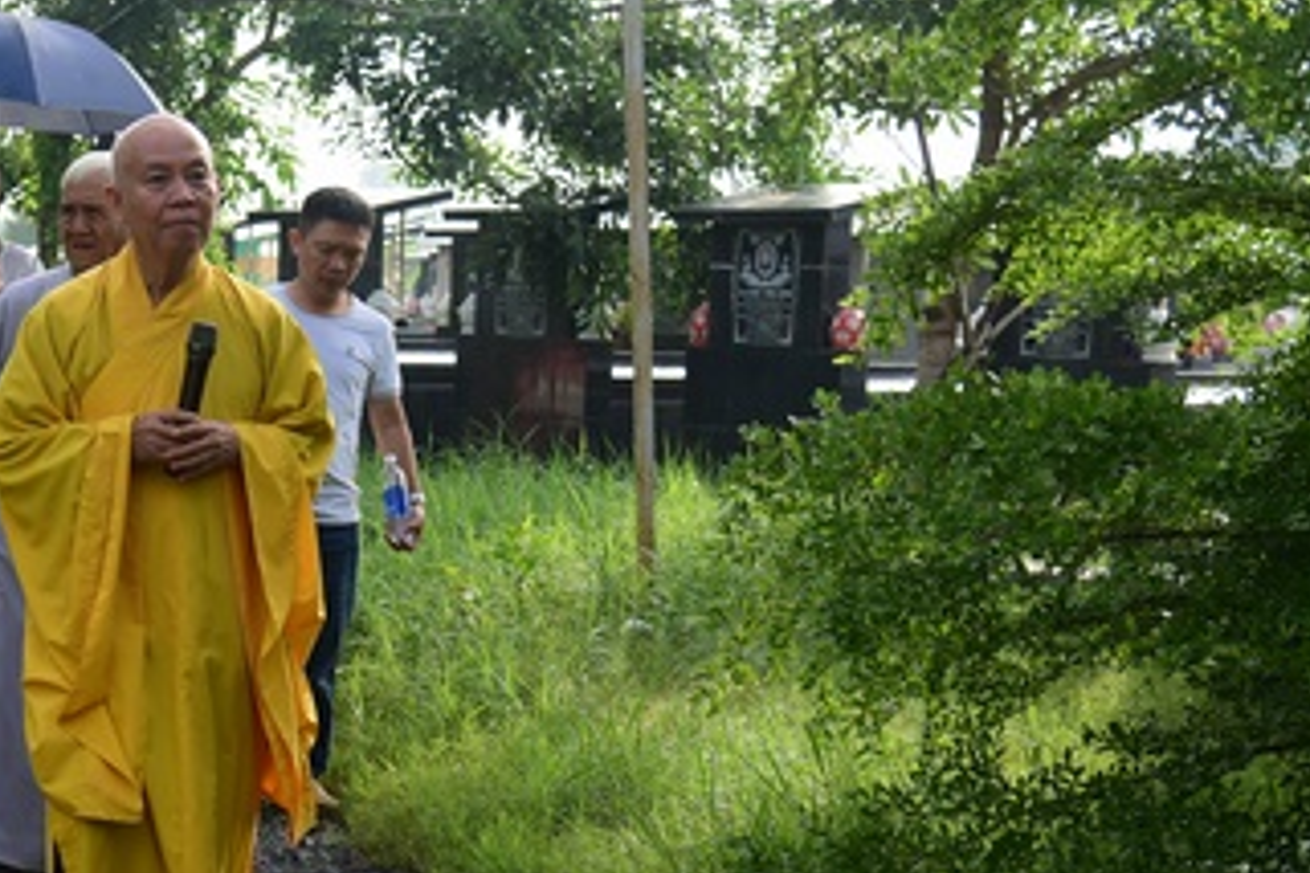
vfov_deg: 17.7
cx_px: 331
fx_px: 2802
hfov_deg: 26.0
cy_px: 596
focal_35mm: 77
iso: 320
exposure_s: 1/800
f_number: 4
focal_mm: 38
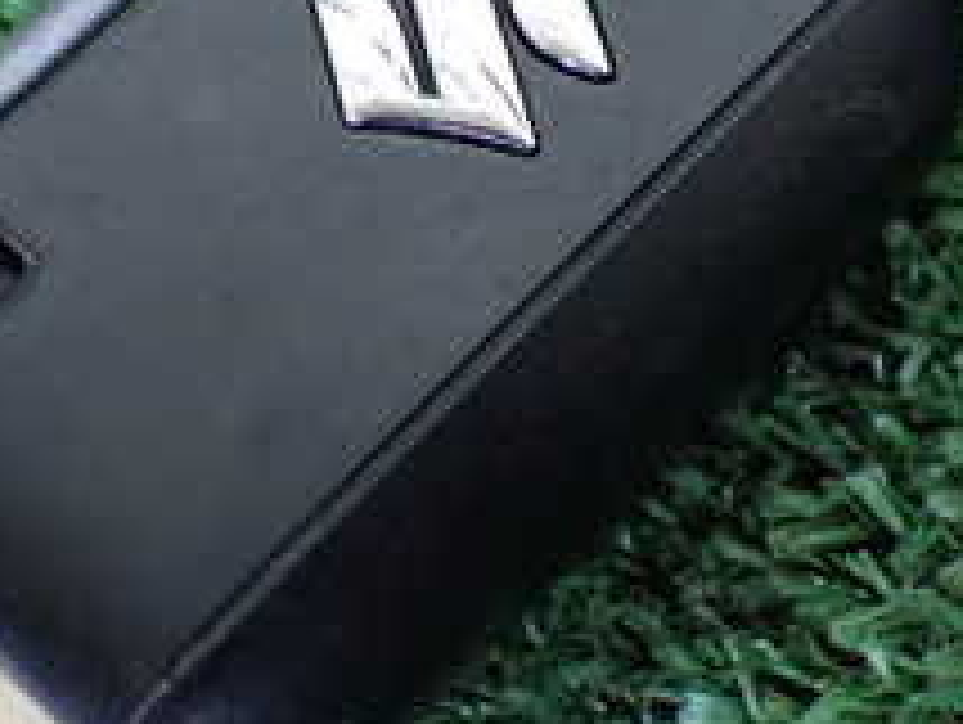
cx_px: 324
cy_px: 270
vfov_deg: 17.6
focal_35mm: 84
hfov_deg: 23.2
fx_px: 2339
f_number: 2.3
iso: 800
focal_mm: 5.4
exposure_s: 1/50
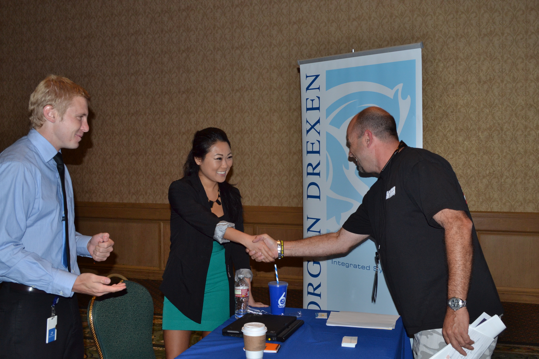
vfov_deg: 34.2
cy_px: 180
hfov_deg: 49.6
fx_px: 584
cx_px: 270
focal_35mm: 39
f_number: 8
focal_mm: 26
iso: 640
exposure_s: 1/60
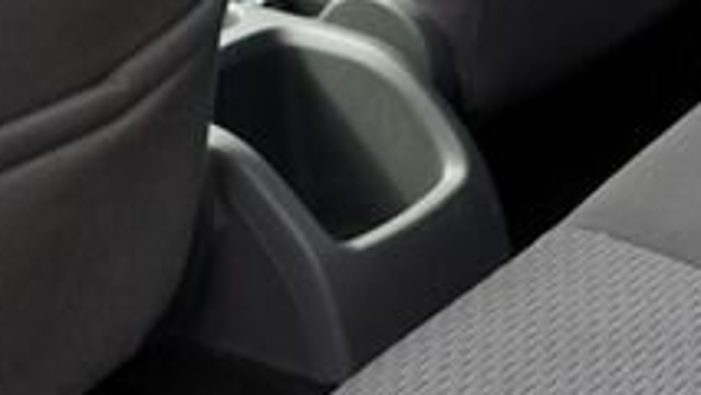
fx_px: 2250
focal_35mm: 121
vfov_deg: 9.9
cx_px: 556
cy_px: -94
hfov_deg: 17.6
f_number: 4.5
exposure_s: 1/80
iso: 100
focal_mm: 24
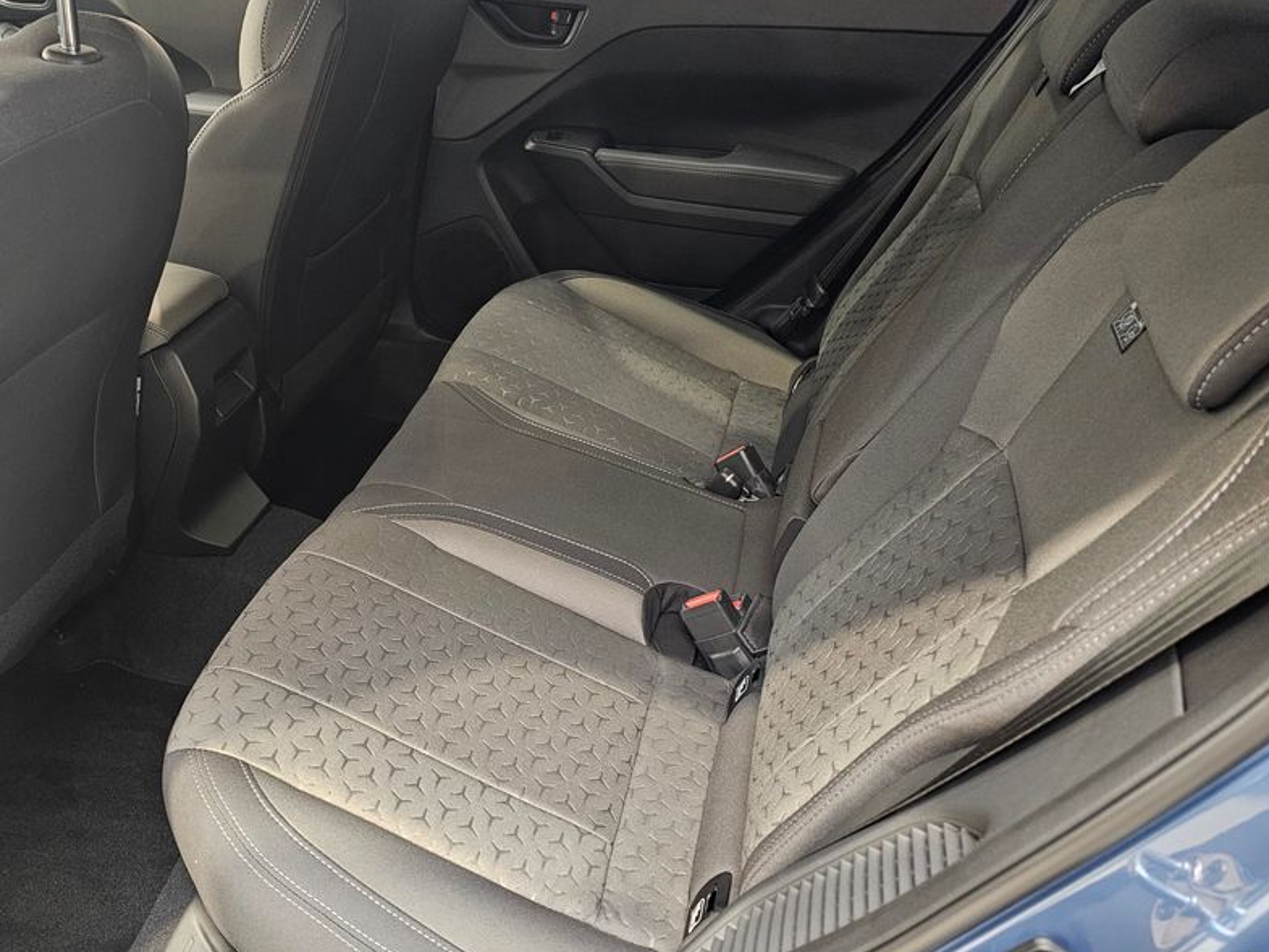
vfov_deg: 46.6
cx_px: 479
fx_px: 1100
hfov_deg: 59.2
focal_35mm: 30
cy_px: 554
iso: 640
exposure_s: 1/50
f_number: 1.7
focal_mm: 6.3
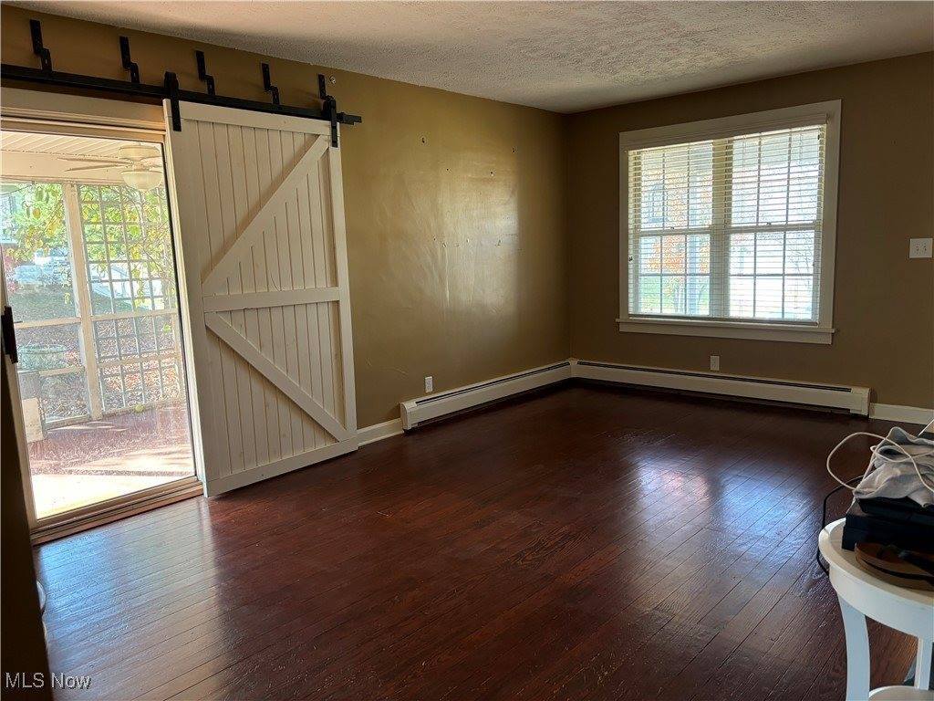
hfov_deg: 67.3
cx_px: 467
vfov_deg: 53.1
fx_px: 702
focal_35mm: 26
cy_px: 350
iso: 200
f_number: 1.6
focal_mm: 5.96
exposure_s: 1/60
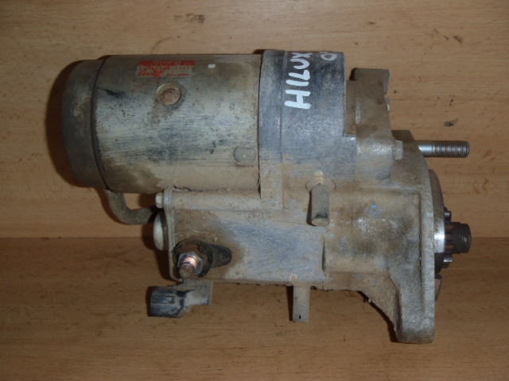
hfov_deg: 49.0
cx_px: 254
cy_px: 190
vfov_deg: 37.7
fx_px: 559
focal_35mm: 38
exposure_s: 1/40
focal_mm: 6.83
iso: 100
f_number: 4.6
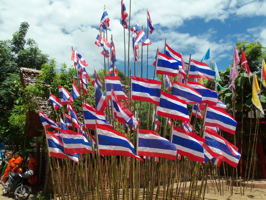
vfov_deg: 48.2
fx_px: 223
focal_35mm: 29
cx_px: 133
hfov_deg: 61.7
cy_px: 100
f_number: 8.6
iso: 80
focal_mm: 5.2
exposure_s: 1/200
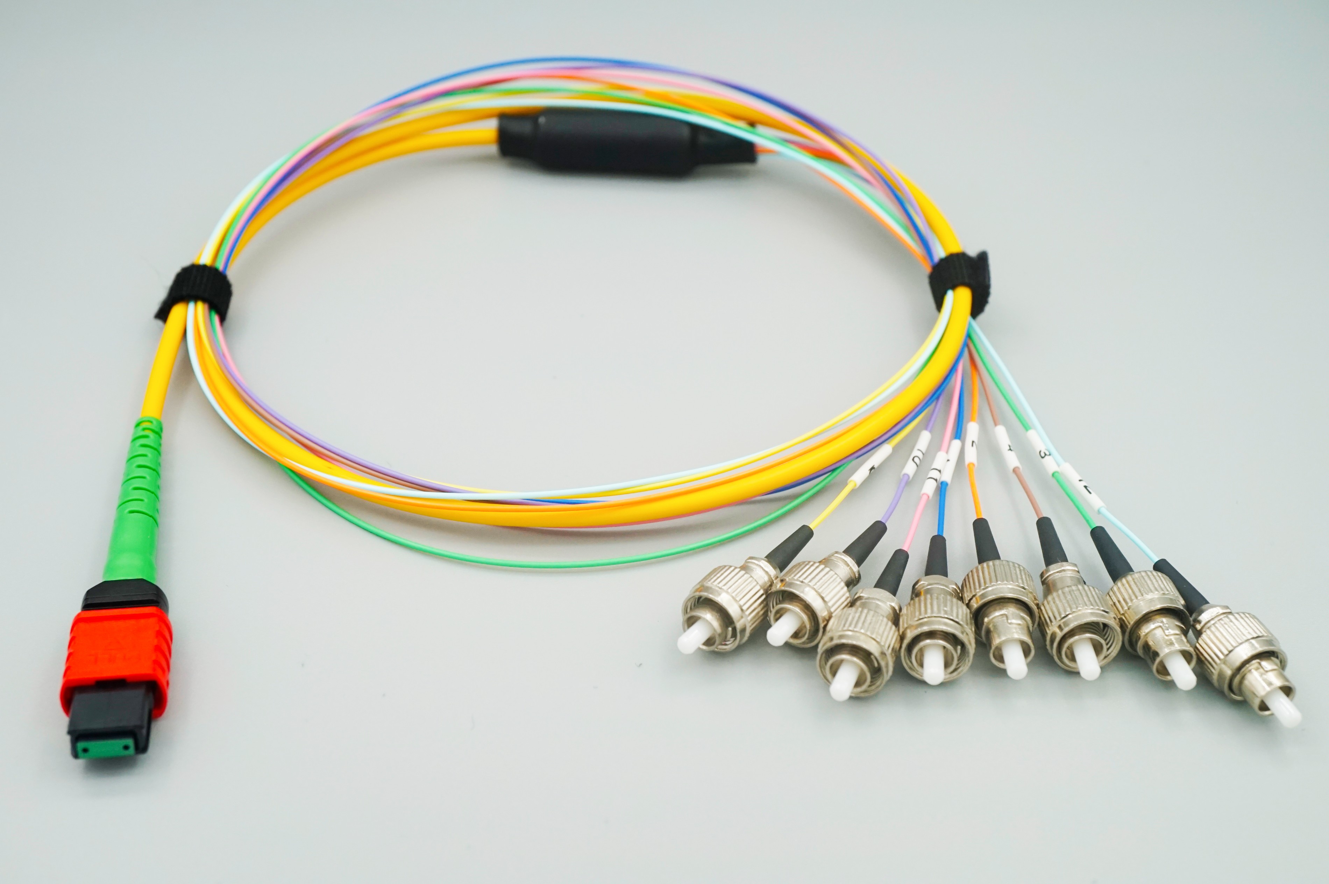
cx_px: 664
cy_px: 442
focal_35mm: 45
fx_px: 1660
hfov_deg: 43.6
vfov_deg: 29.8
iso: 500
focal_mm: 30
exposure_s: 1/500
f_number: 8
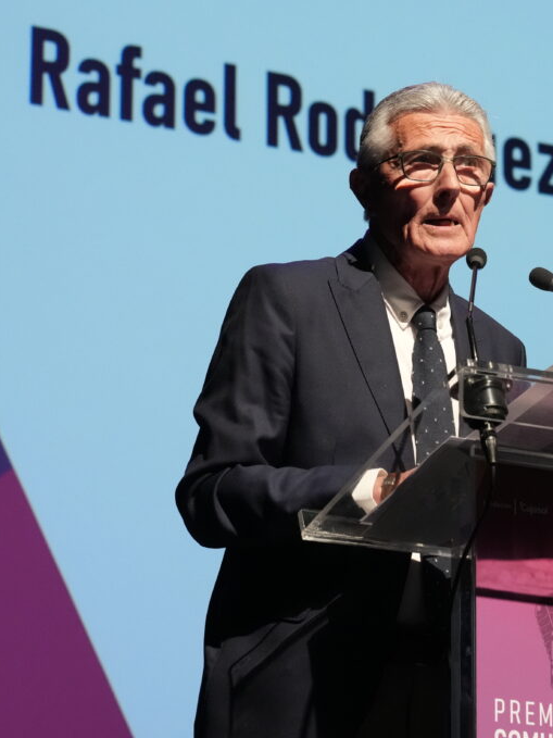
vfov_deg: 13.6
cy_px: 370
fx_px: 3090
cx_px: 414
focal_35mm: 145
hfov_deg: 10.2
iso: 3200
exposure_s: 1/200
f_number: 5
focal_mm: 67
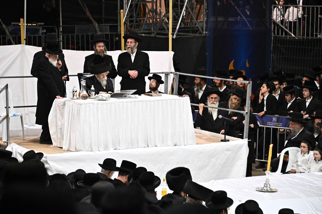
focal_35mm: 166
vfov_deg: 8.3
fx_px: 1484
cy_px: 114
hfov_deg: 12.4
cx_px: 148
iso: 3200
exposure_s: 1/250
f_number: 5.6
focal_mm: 150
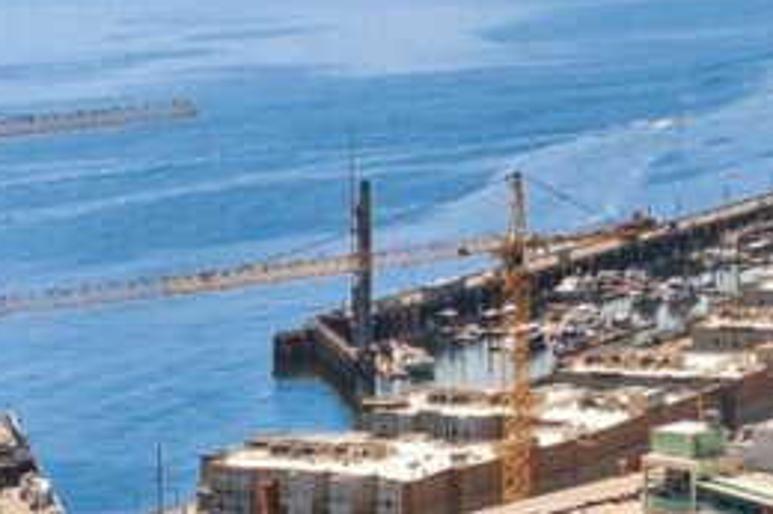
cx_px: 1635
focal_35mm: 151
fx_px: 3240
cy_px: 401
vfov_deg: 9.1
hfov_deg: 11.9
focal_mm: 10.26
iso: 100
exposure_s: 1/120
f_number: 2.8
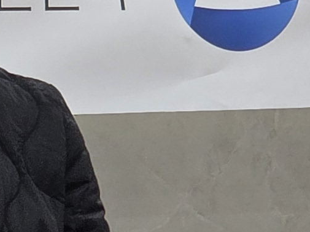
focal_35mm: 547
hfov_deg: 3.6
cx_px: -500
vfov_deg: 2.7
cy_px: 312
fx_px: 4895
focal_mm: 7.9
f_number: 2.4
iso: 64
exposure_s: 1/120
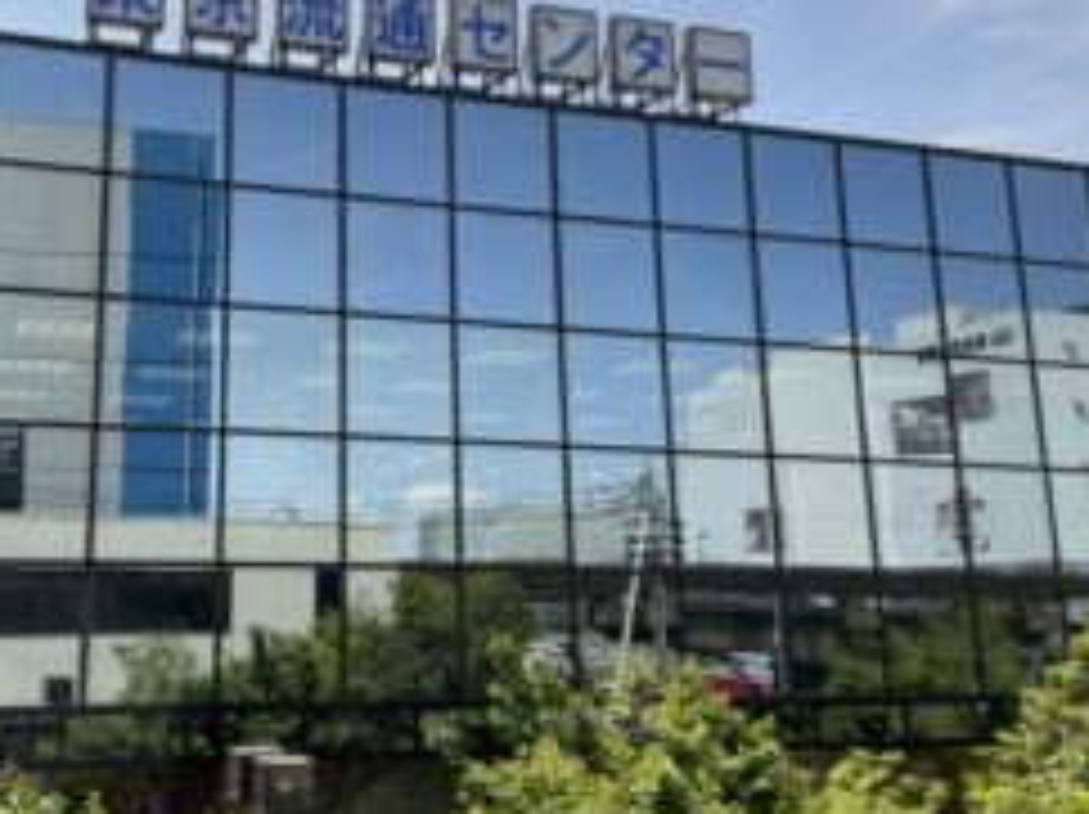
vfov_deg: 33.3
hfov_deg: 42.8
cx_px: 306
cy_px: 279
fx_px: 1351
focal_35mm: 43
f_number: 1.6
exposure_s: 1/1642
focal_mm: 4.2
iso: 32
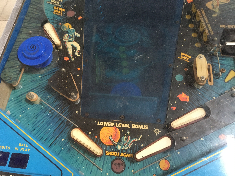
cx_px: 118
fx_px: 197
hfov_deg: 61.7
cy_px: 88
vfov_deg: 48.2
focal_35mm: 29
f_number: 2.2
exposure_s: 1/15
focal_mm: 4.15
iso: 250
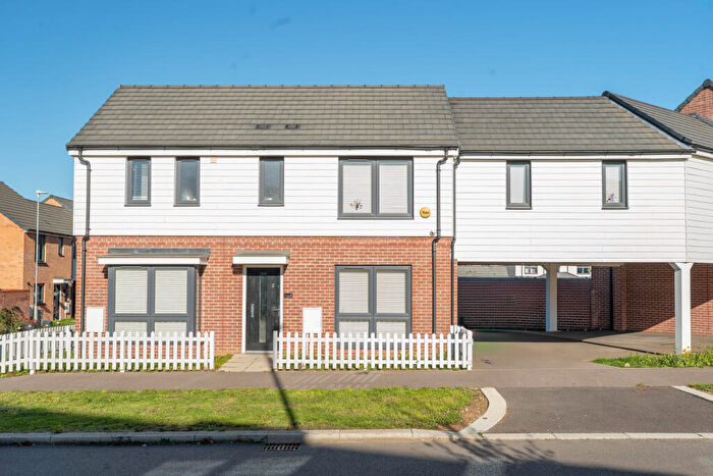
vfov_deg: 38.9
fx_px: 673
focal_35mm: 34
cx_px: 356
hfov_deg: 55.8
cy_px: 238
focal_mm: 34
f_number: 8
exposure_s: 1/200
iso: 320
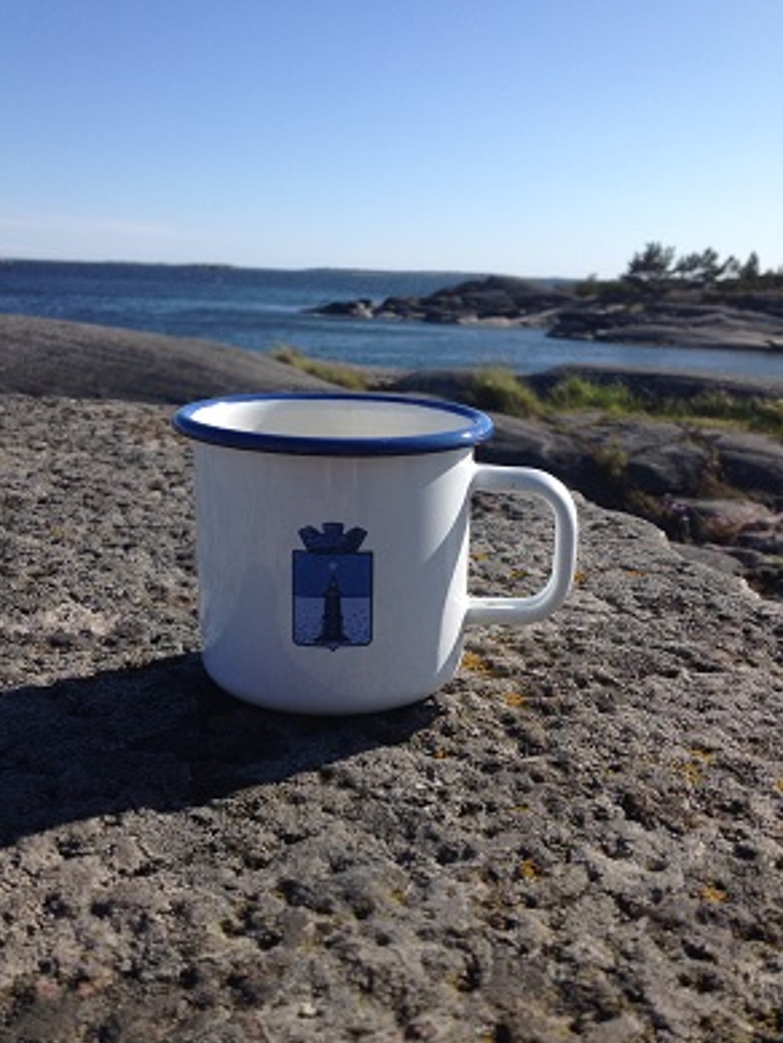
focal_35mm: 36
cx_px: 386
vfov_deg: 51.3
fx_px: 1085
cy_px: 523
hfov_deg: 39.7
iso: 50
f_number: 2.4
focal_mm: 4.28
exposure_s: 1/2045
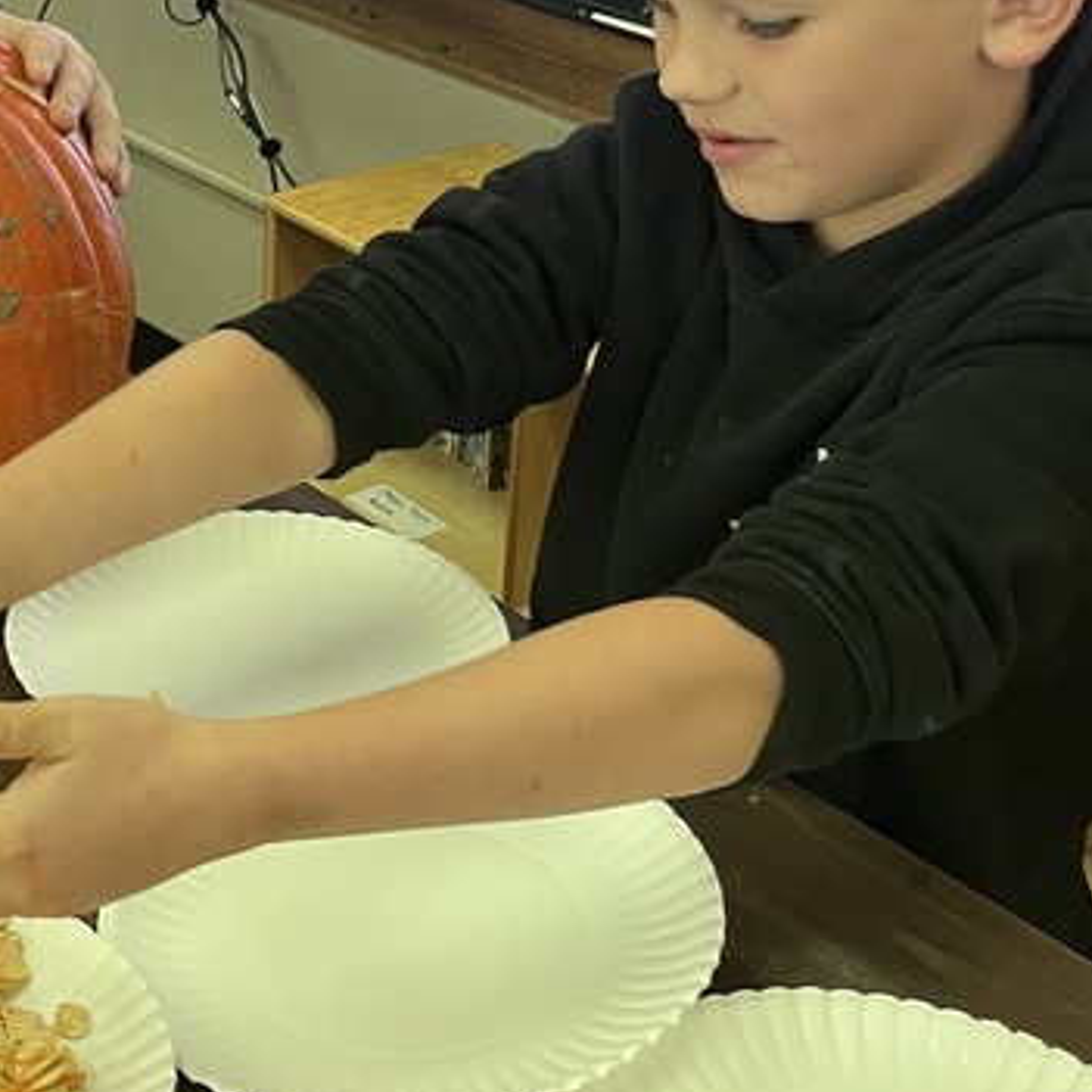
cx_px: 96
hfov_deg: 24.9
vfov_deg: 25.3
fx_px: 2391
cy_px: 243
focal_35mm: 67
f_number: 1.6
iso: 125
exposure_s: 1/60
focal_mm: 5.1
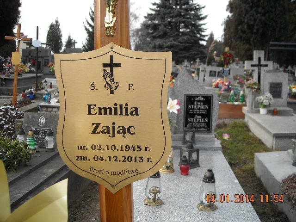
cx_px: 148
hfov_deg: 52.6
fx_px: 299
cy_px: 111
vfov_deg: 40.7
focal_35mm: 35
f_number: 2.8
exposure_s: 1/239
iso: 64
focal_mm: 5.7
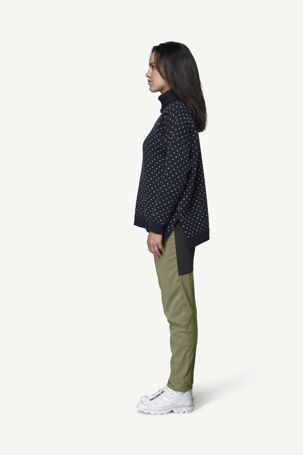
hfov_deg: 17.7
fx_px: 972
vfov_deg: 26.3
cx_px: 152
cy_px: 228
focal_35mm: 77
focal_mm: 77
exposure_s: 1/50
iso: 100
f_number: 6.3
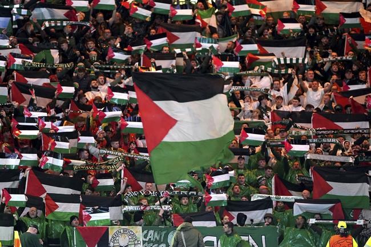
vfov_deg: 3.4
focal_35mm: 400
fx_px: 4121
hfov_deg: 5.2
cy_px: 124
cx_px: 186
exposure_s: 1/125
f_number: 2.8
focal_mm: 400
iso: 5000
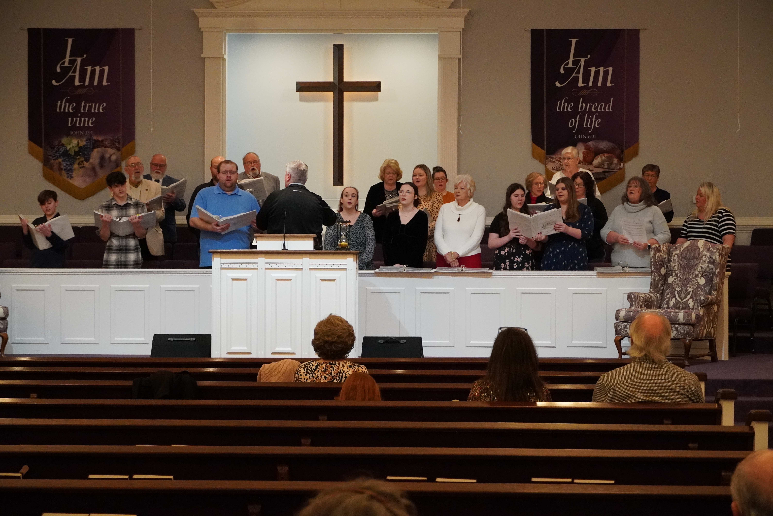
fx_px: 1739
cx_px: 386
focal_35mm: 81
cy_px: 258
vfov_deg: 16.9
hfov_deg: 25.1
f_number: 5
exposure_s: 1/160
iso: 5000
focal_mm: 54
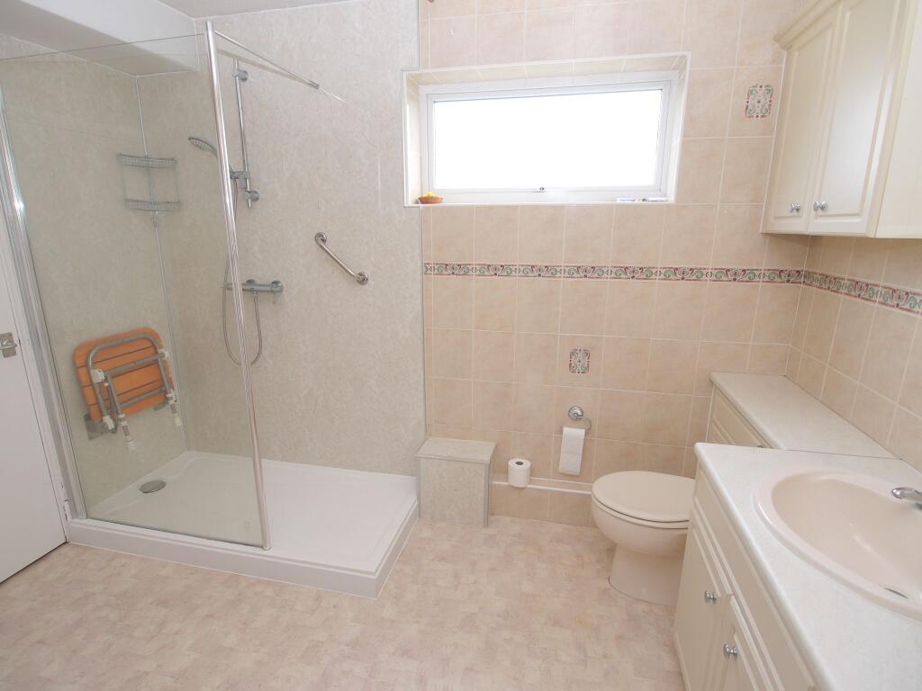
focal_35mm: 18
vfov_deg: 71.6
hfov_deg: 87.8
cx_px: 461
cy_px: 346
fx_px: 479
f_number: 4
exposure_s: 1/60
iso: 100
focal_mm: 9
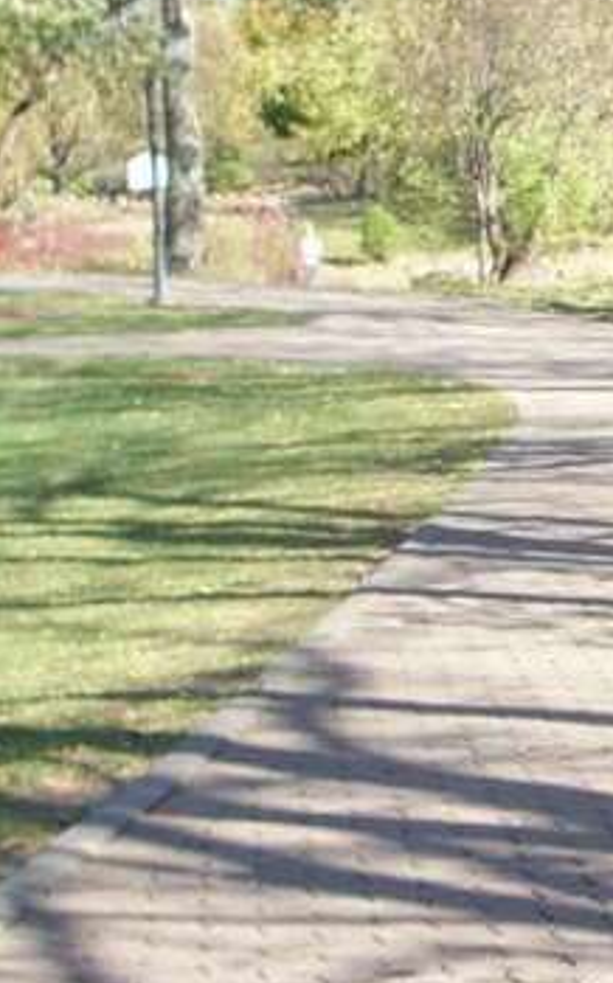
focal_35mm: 131
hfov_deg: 9.5
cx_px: 1116
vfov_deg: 15.9
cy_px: 393
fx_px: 3510
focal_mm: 9.7
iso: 80
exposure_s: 1/200
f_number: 4
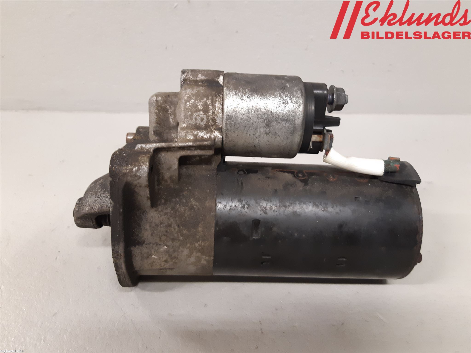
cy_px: 176
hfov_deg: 67.3
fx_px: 354
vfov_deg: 53.1
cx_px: 236
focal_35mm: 26
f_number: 1.7
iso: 200
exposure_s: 1/33
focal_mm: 3.93
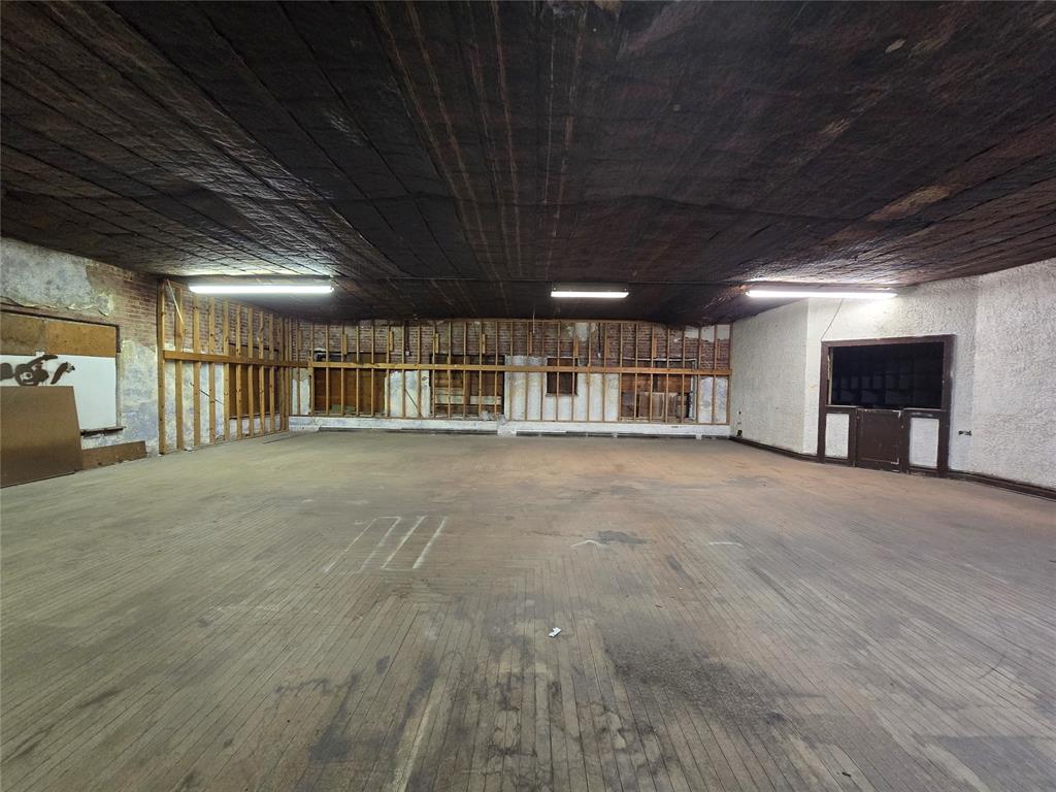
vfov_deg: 89.9
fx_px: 397
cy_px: 396
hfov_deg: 106.2
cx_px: 528
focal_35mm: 13
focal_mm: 2.2
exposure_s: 1/60
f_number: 2.2
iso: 500
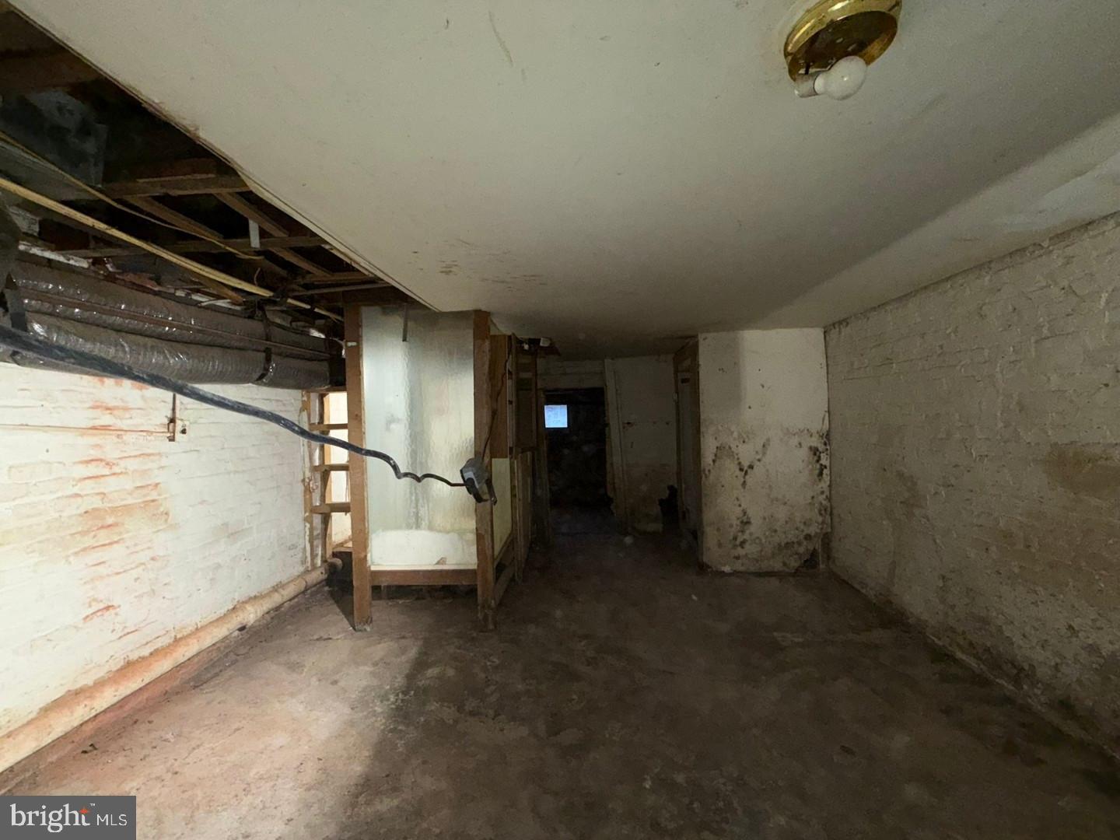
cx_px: 560
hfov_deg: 102.1
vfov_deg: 85.7
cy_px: 420
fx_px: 453
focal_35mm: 14
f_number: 2.2
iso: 125
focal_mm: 2.22
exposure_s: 1/60
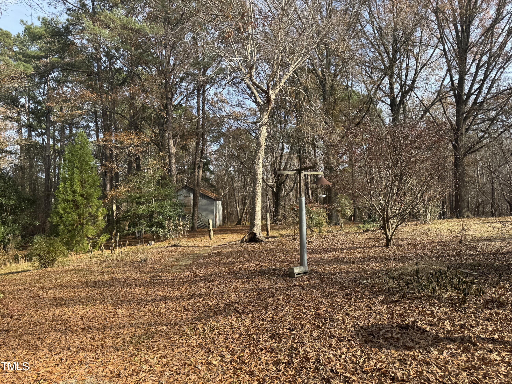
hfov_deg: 71.6
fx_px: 355
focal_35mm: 24
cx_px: 256
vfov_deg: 56.8
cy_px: 192
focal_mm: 6.76
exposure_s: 1/1261
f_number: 1.78
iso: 80
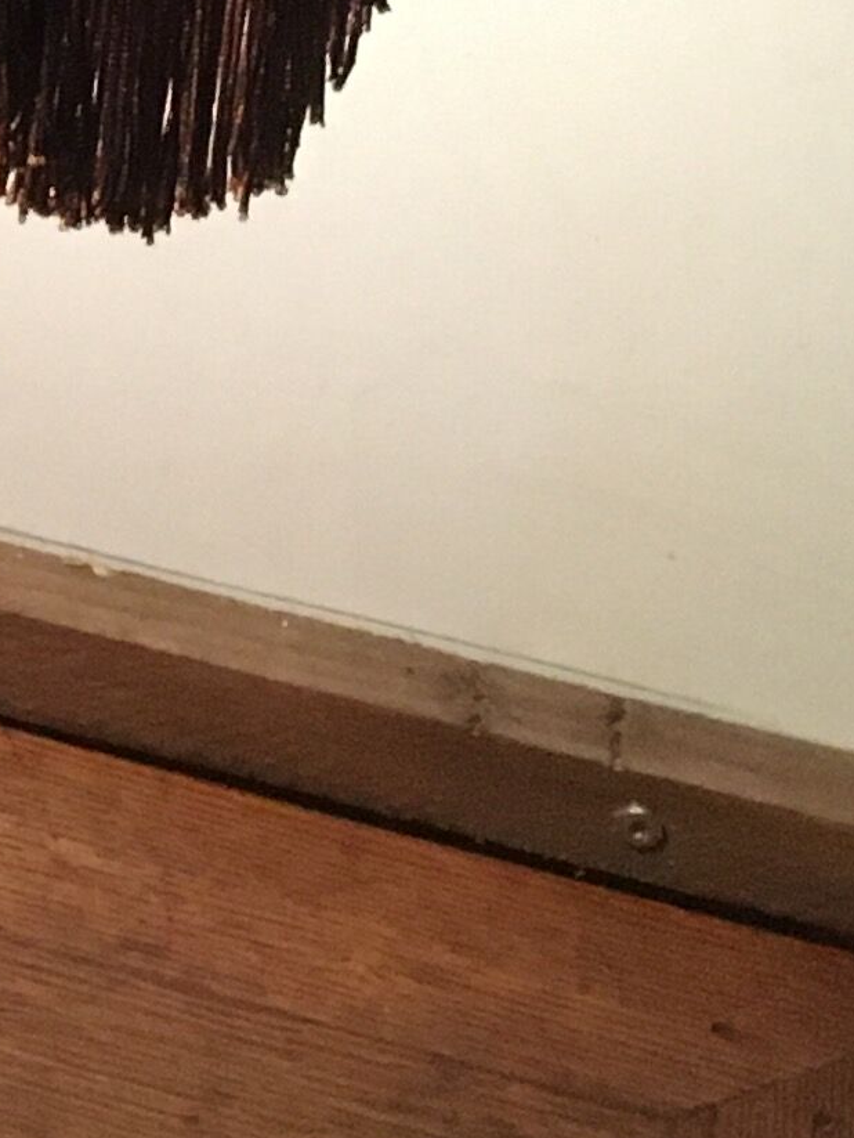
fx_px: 4667
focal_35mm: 142
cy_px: -841
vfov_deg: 12.8
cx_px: -873
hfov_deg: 9.7
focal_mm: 4.15
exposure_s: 1/17
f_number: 2.2
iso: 200
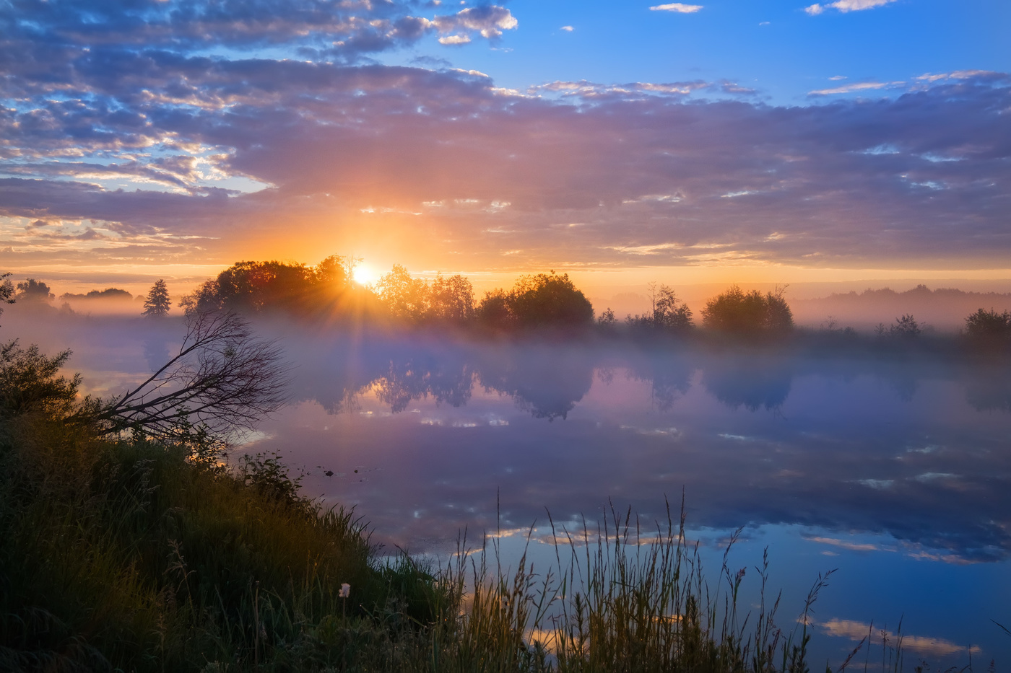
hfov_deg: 53.1
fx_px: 1011
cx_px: 506
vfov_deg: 36.9
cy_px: 336
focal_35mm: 36
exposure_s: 1/250
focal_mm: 24
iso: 800
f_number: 11
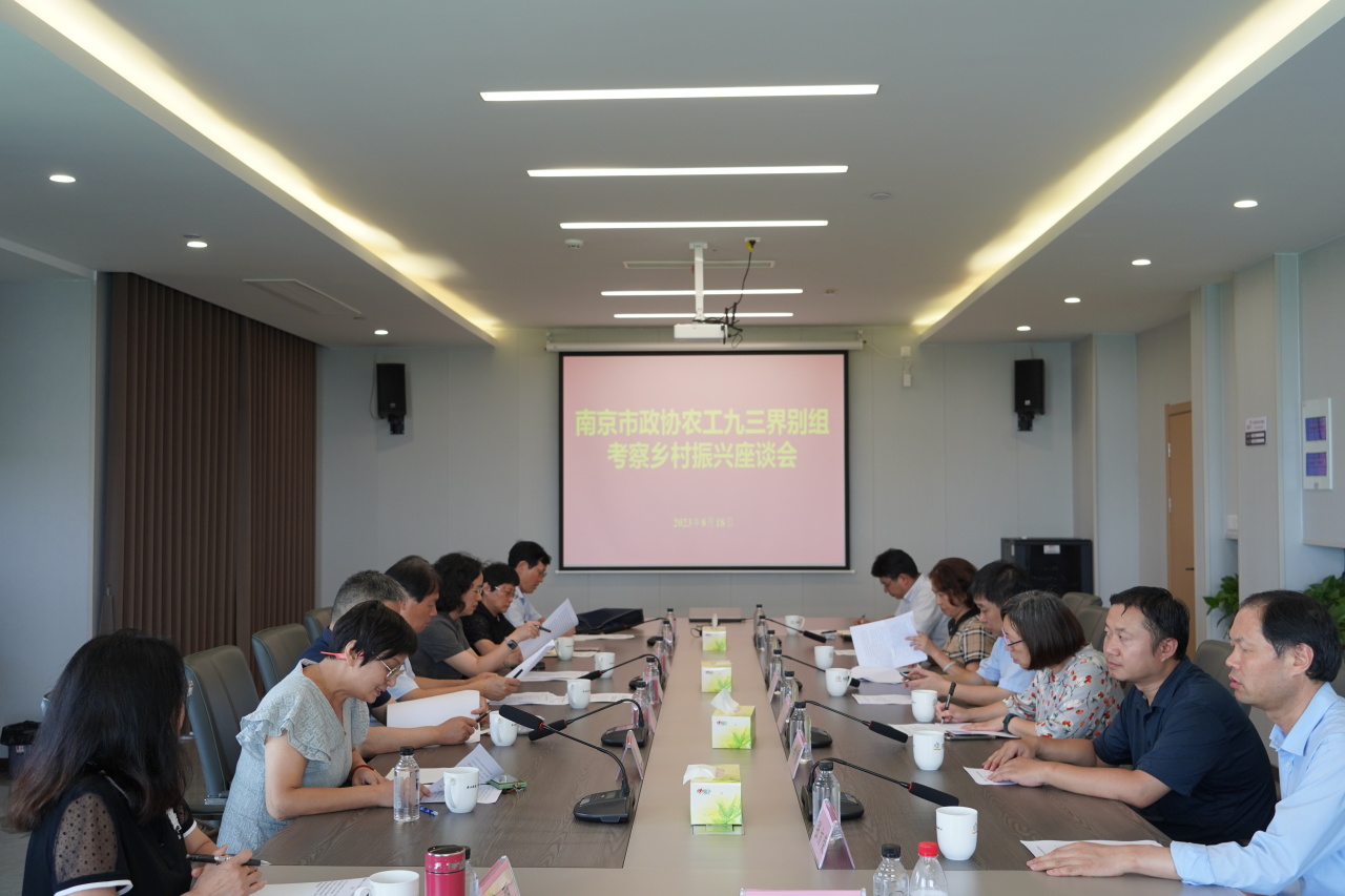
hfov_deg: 51.9
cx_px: 672
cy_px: 448
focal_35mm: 37
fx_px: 1382
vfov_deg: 35.9
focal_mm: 37
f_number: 5
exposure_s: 1/160
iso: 640
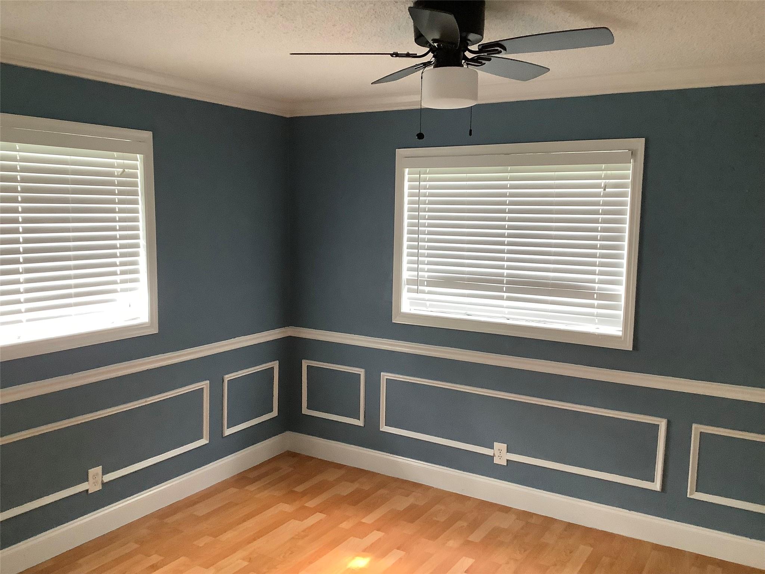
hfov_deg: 58.4
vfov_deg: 45.4
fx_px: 685
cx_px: 382
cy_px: 287
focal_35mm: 31
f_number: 2.4
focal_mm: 3.3
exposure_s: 1/40
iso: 250
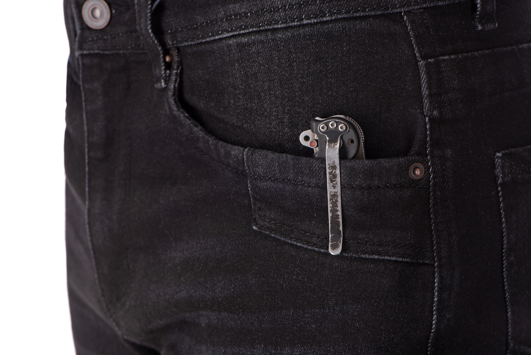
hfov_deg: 19.4
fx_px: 1549
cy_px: 178
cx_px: 266
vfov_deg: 13.1
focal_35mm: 105
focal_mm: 105
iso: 100
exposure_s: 1/160
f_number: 16
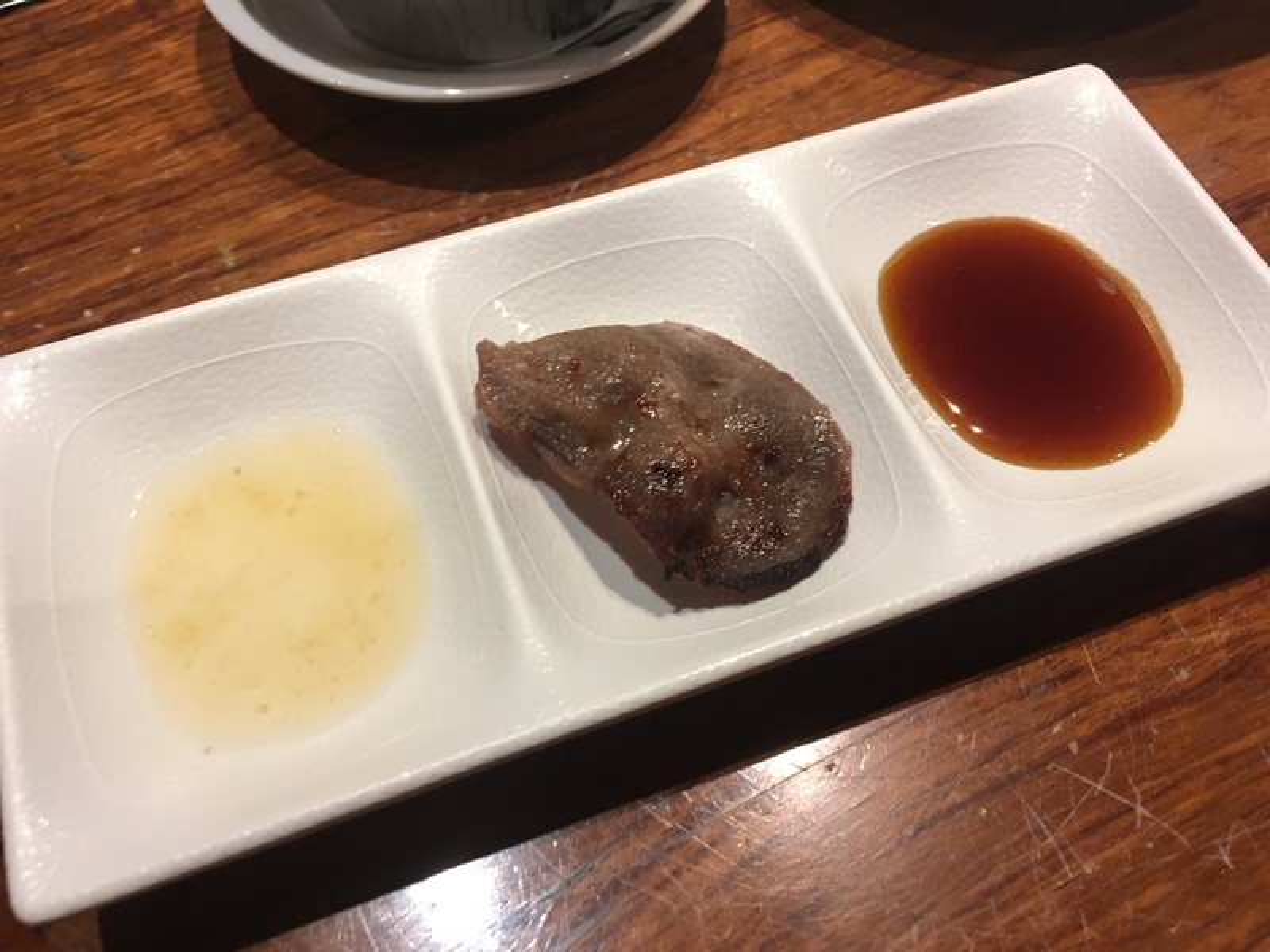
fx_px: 1064
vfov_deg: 48.2
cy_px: 476
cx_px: 635
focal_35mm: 29
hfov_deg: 61.7
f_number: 2.2
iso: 125
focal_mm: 4.15
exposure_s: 1/30
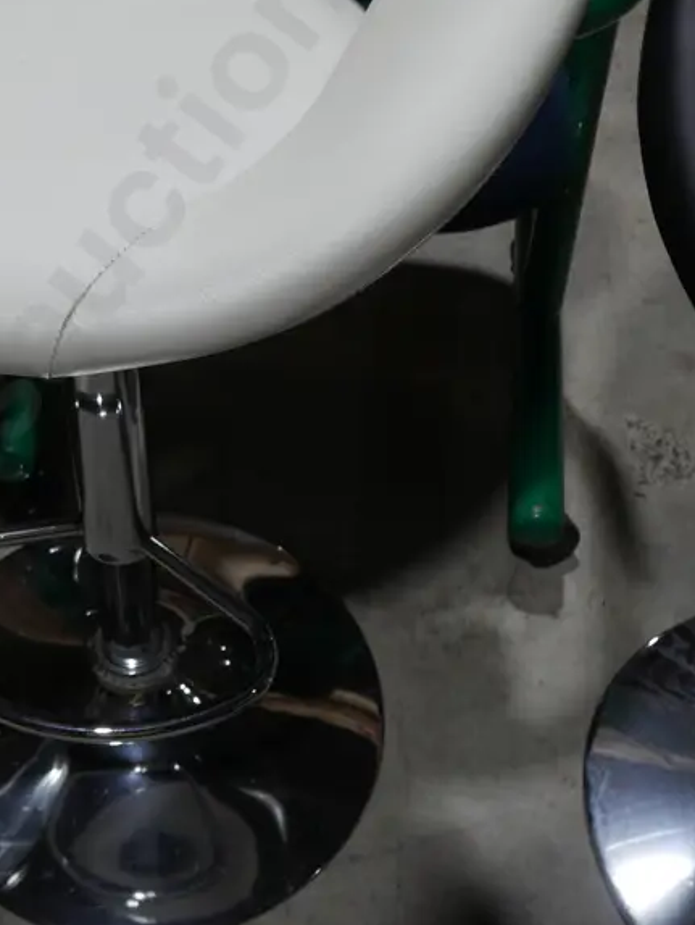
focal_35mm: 50
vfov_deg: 37.5
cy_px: 263
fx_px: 1336
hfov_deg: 28.3
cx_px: 104
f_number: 4
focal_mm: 14
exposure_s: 1/160
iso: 200
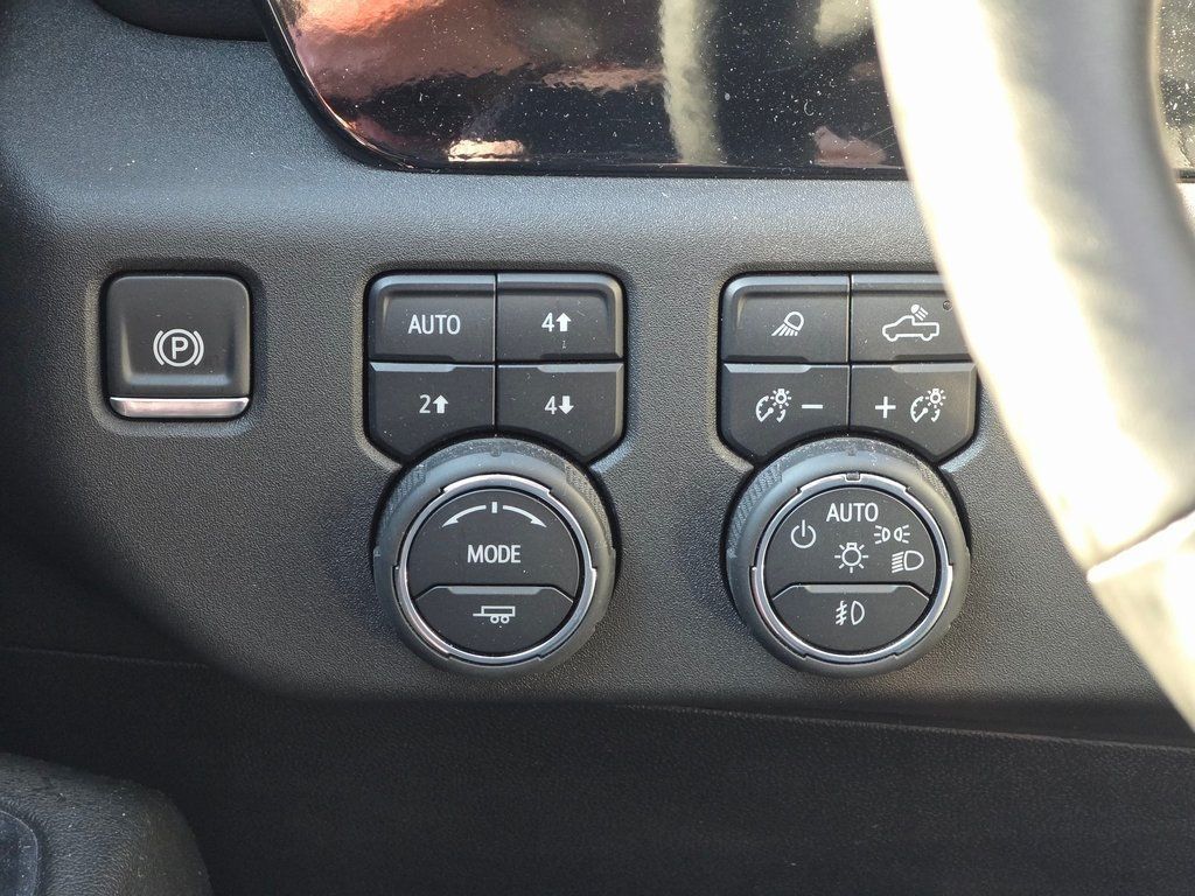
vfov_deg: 12.9
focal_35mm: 115
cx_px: 598
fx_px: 3970
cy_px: 448
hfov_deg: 17.1
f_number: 3.4
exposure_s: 1/60
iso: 800
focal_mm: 18.6
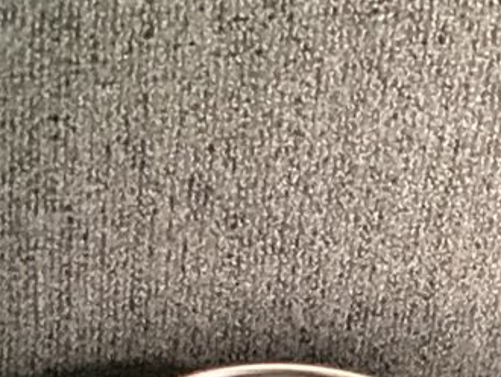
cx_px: 172
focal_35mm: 142
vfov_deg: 10.1
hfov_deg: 13.9
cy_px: 559
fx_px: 2057
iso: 800
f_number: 2.4
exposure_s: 1/24
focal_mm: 3.3
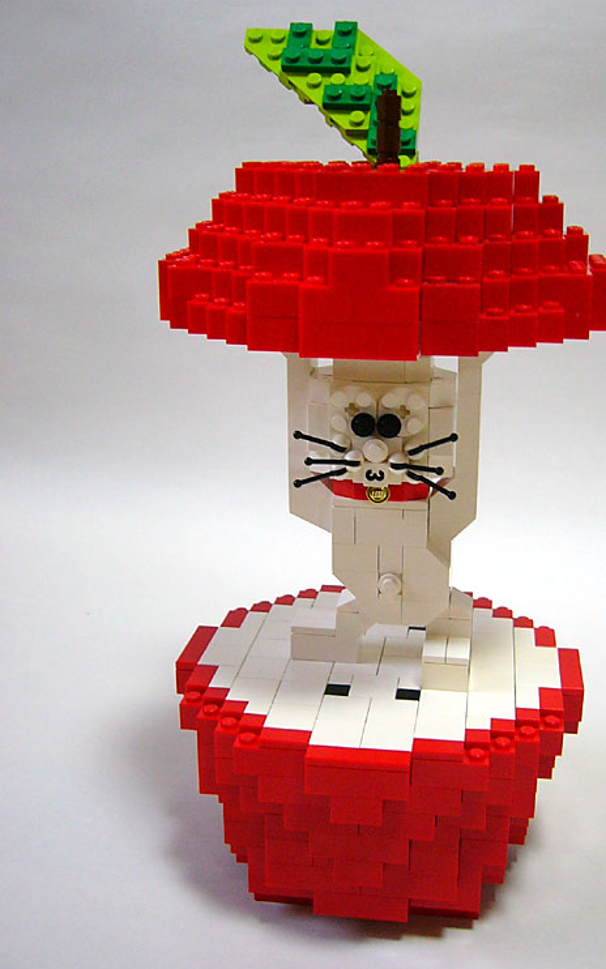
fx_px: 1057
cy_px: 482
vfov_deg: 49.3
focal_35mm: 40
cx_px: 381
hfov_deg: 31.8
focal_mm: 5.8
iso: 150
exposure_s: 1/15
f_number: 2.8
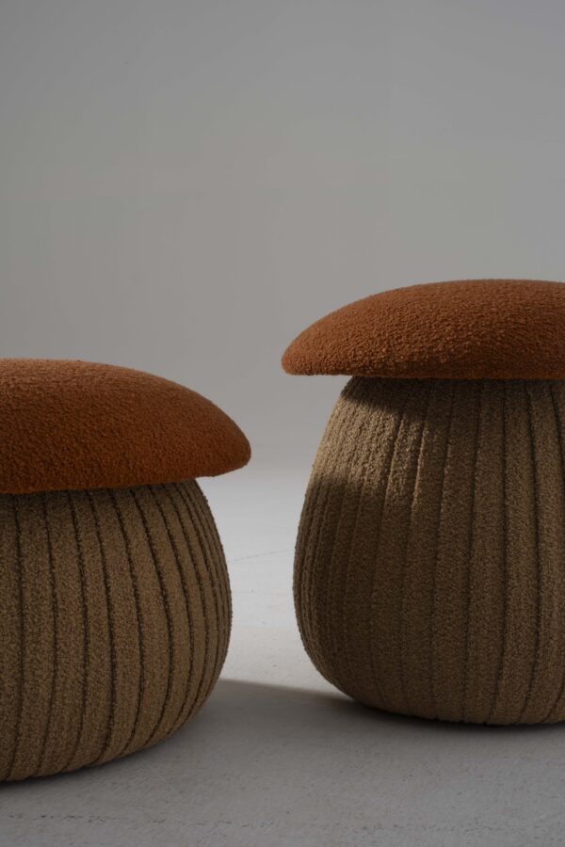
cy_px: 424
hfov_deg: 25.5
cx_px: 282
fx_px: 1248
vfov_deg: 37.5
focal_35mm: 53
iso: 100
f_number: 11
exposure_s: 2.5
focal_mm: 35
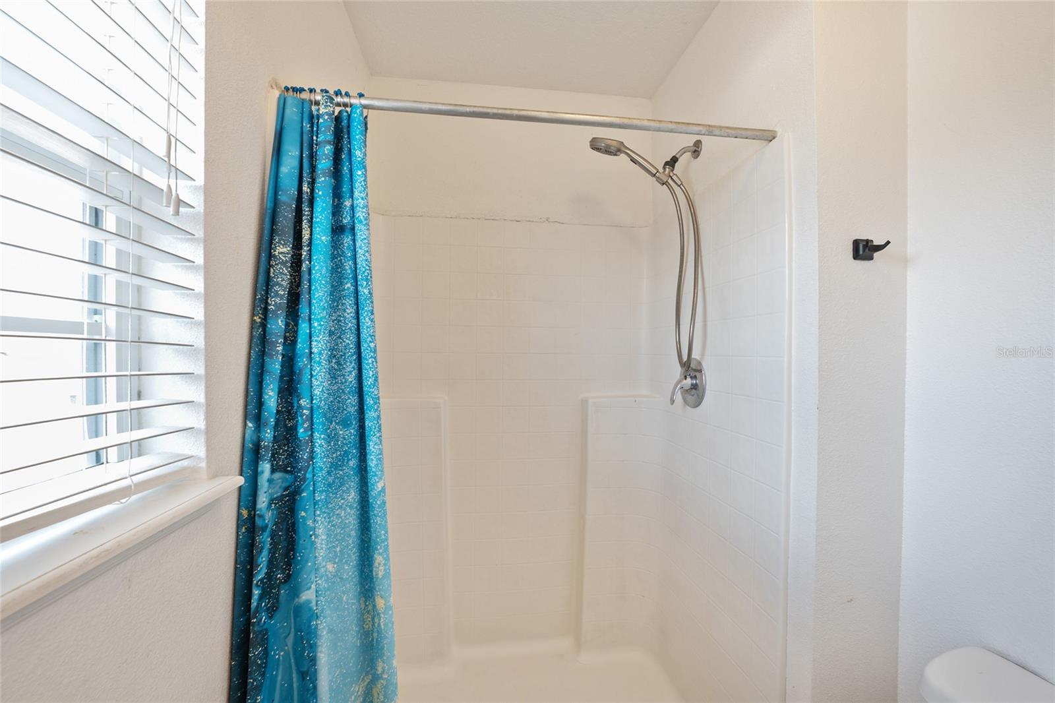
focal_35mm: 14
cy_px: 352
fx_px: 410
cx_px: 528
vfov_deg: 81.2
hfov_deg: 104.3
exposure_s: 1/13
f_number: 7.1
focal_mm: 14
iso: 400
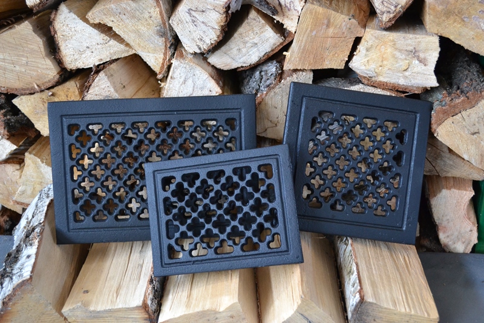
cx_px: 242
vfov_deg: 28.1
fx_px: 645
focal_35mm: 48
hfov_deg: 41.1
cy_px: 162
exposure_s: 1/60
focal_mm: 32
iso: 1800
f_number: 4.8
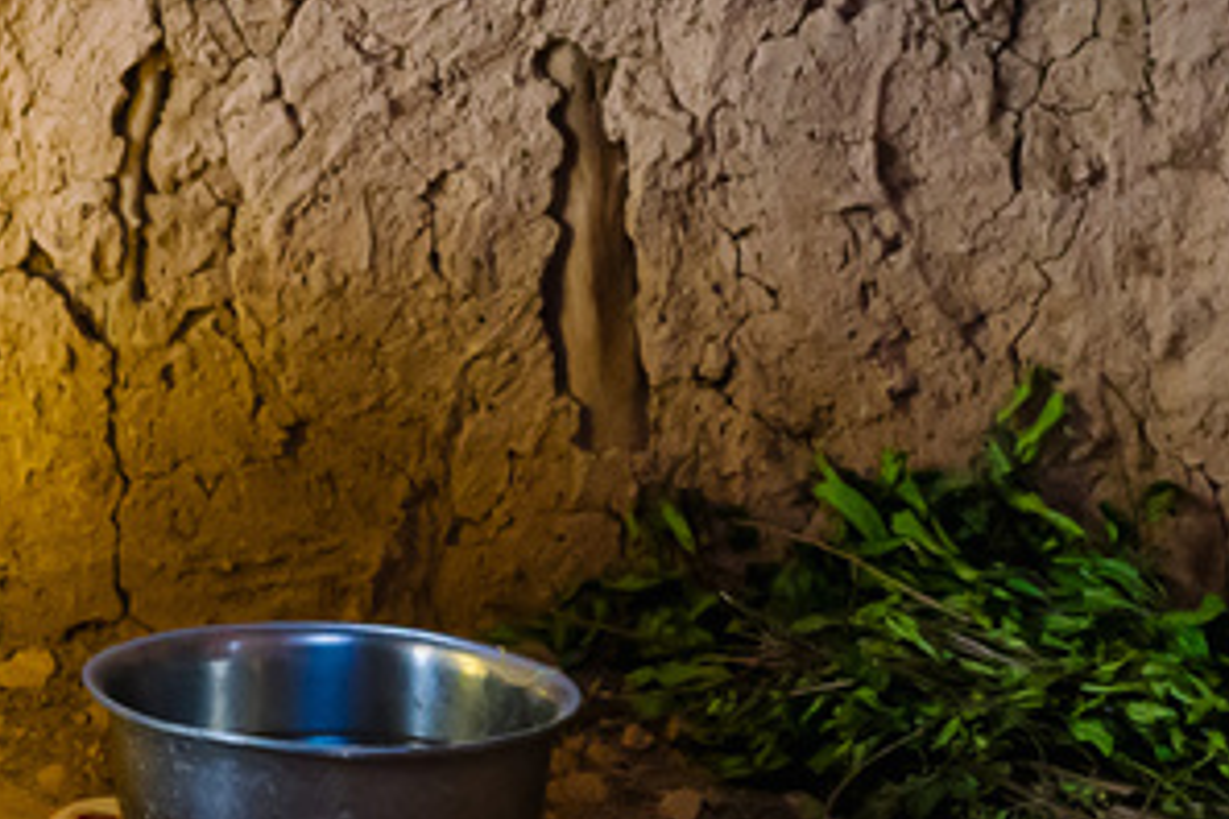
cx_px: -447
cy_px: -318
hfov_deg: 13.5
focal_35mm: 145
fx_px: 4950
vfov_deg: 9.3
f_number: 3.5
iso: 1600
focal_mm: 28
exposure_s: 1/200
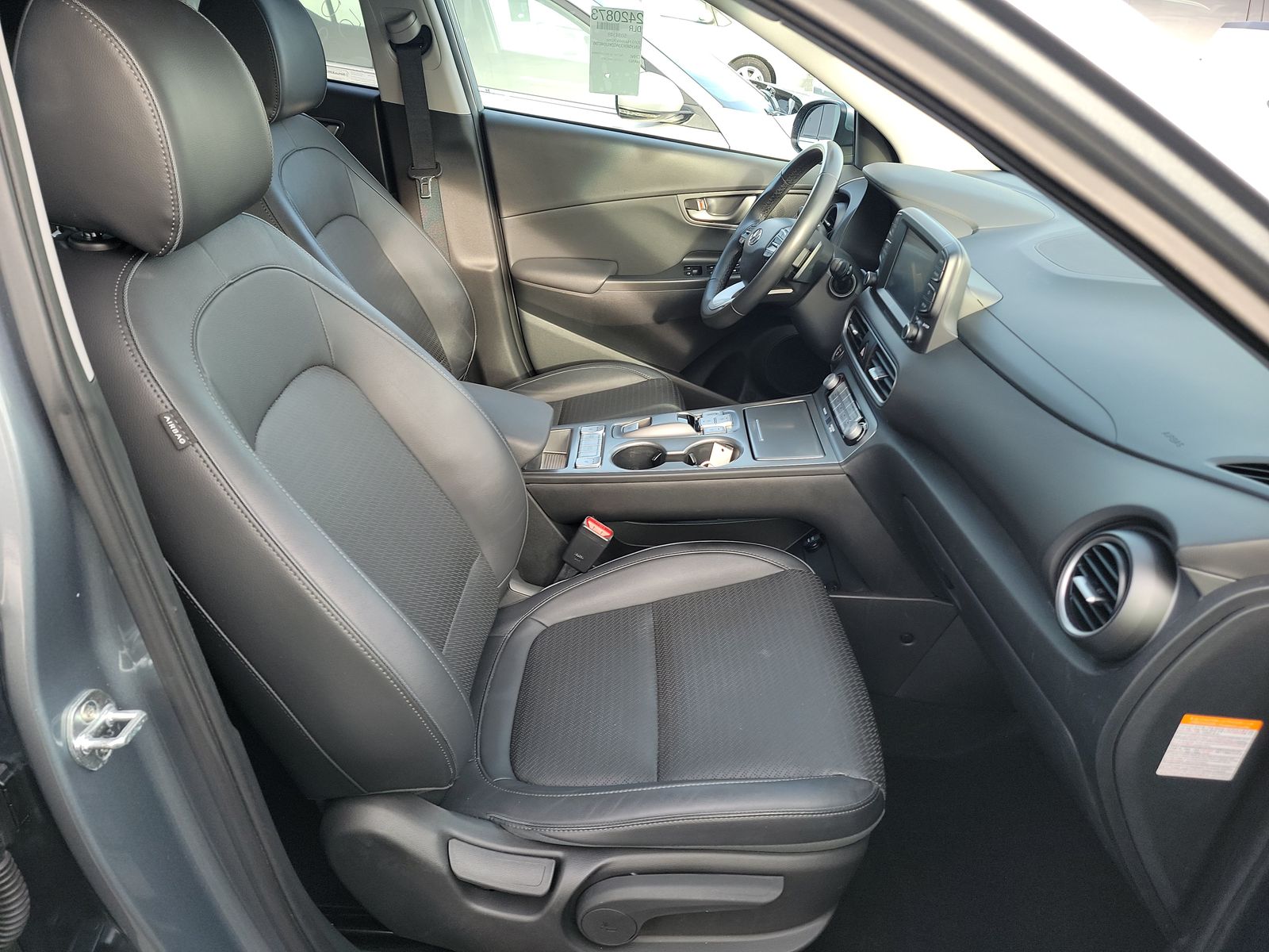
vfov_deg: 56.8
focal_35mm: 24
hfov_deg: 71.6
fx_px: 880
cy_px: 476
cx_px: 634
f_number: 1.8
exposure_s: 1/59
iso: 62
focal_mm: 6.7
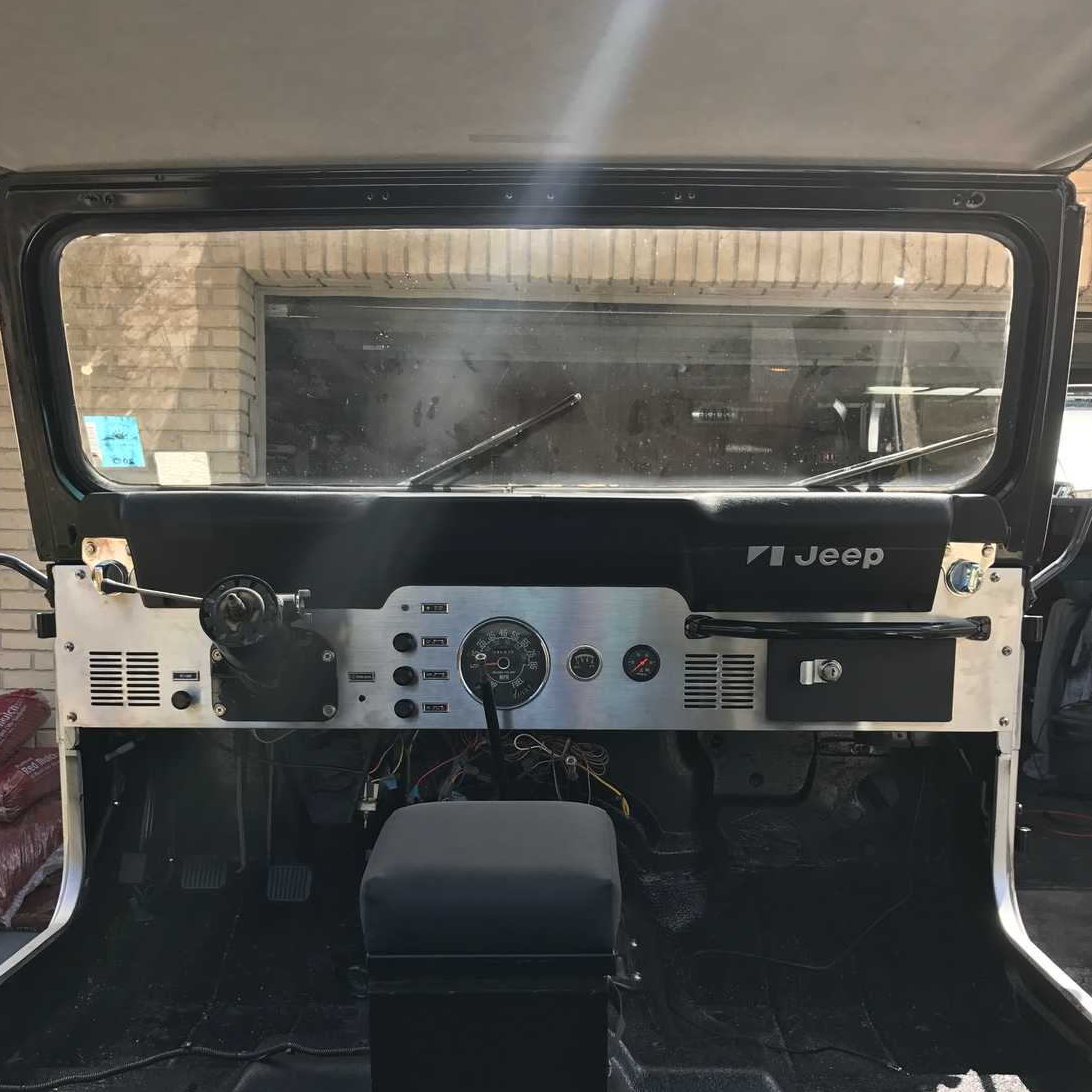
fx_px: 1213
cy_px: 725
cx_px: 550
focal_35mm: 34
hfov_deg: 48.5
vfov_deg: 47.7
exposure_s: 1/529
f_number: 1.8
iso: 20
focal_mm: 3.99
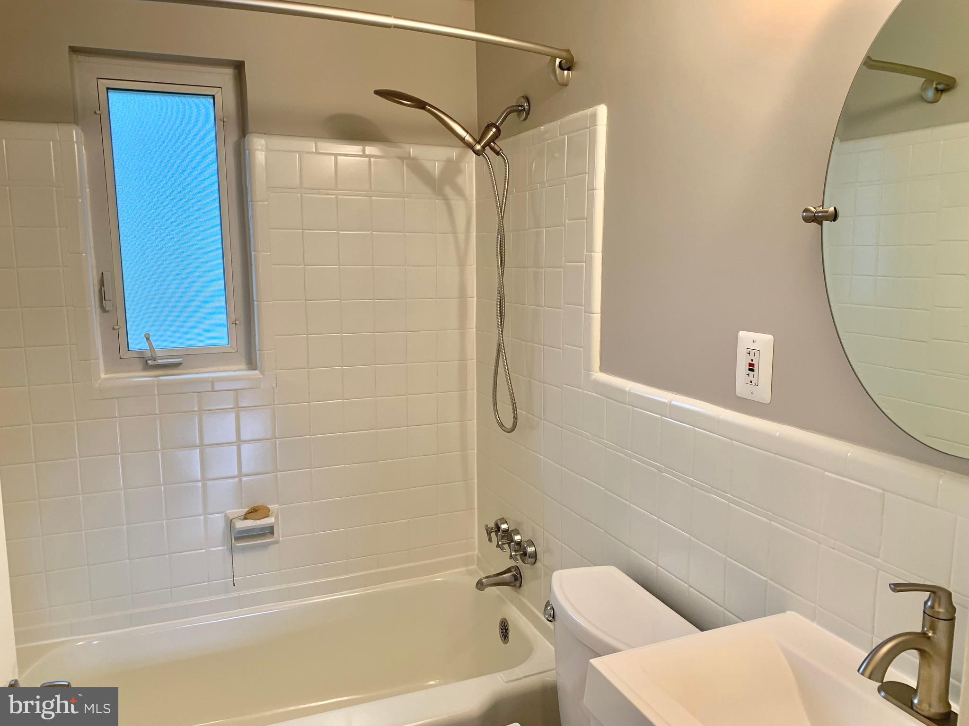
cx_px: 484
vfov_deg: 53.1
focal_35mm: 26
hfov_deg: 67.3
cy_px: 363
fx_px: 728
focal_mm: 4.25
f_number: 1.8
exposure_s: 1/120
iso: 80
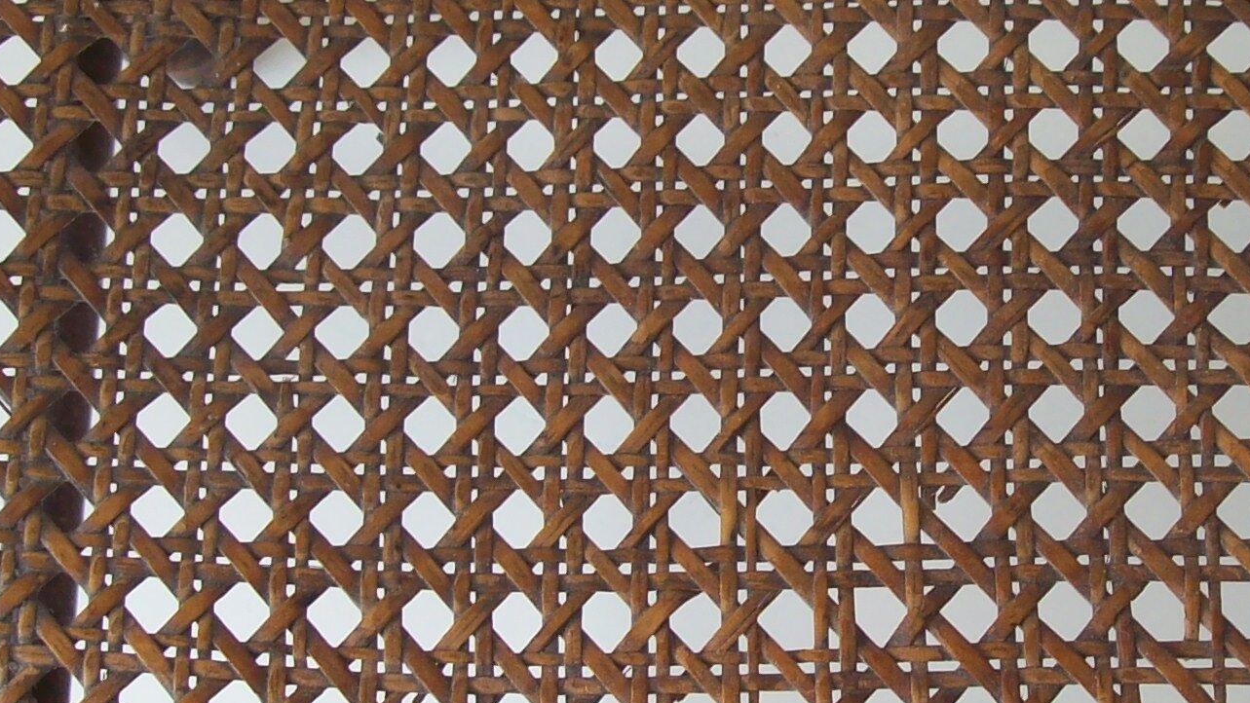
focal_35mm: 87
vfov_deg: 13.9
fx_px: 2884
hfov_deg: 24.3
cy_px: 322
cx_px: 850
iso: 80
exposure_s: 1/117
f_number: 2.7
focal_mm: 6
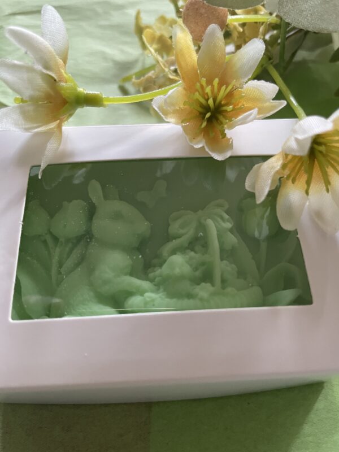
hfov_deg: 53.1
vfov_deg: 67.3
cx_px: 170
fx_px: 339
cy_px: 226
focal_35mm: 26
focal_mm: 4.2
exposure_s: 1/60
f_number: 1.6
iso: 400
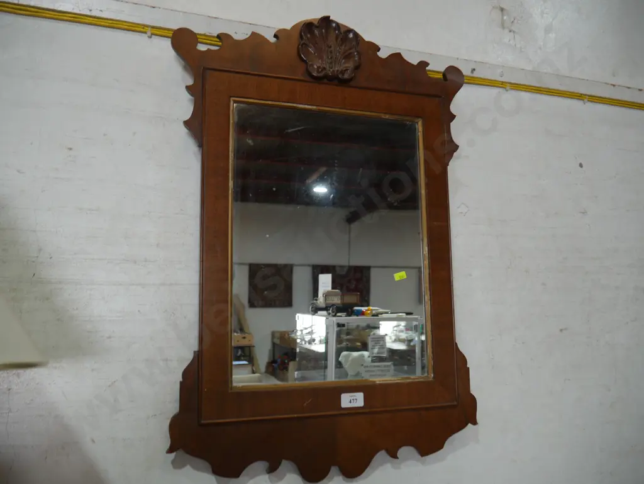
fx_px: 521
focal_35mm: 28
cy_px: 242
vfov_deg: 49.8
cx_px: 322
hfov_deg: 63.4
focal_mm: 14
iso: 200
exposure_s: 1/80
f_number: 3.5
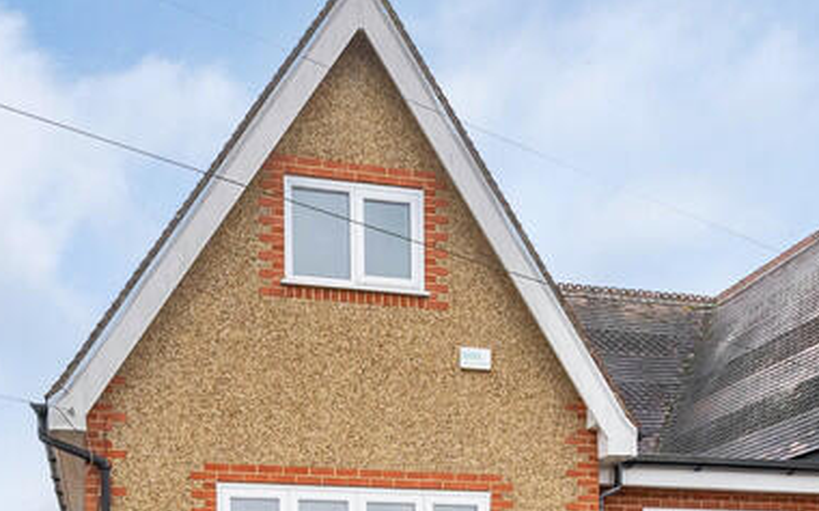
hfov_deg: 43.9
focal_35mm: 45
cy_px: 664
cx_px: 470
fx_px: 1012
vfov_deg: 24.7
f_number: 7.1
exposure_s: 1/200
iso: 1250
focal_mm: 16.5
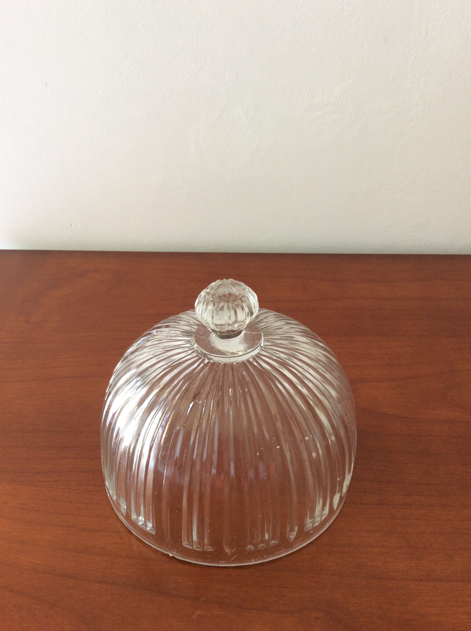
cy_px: 316
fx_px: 582
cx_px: 236
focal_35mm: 32
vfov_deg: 56.9
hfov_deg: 44.1
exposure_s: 1/25
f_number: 2.4
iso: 64
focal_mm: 3.3
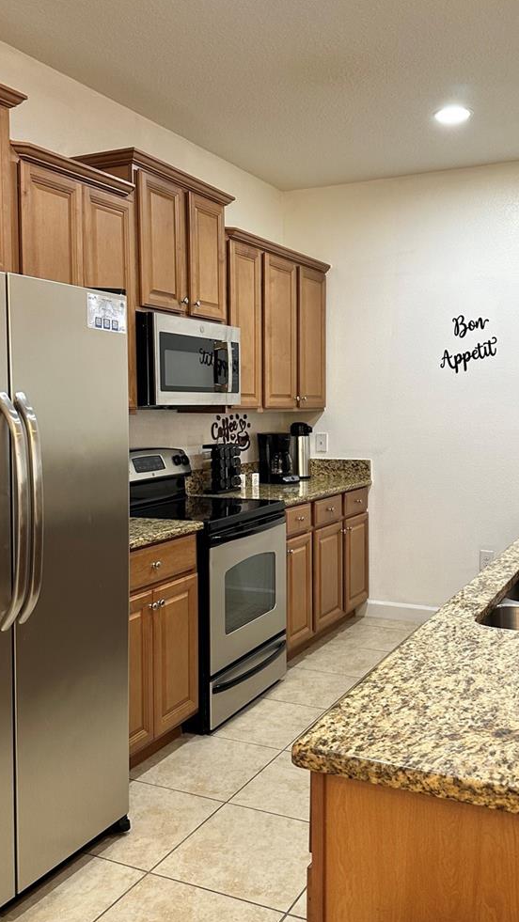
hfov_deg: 36.6
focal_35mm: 32
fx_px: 783
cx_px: 295
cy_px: 452
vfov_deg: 61.0
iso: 160
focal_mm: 6.86
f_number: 1.78
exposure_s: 1/60
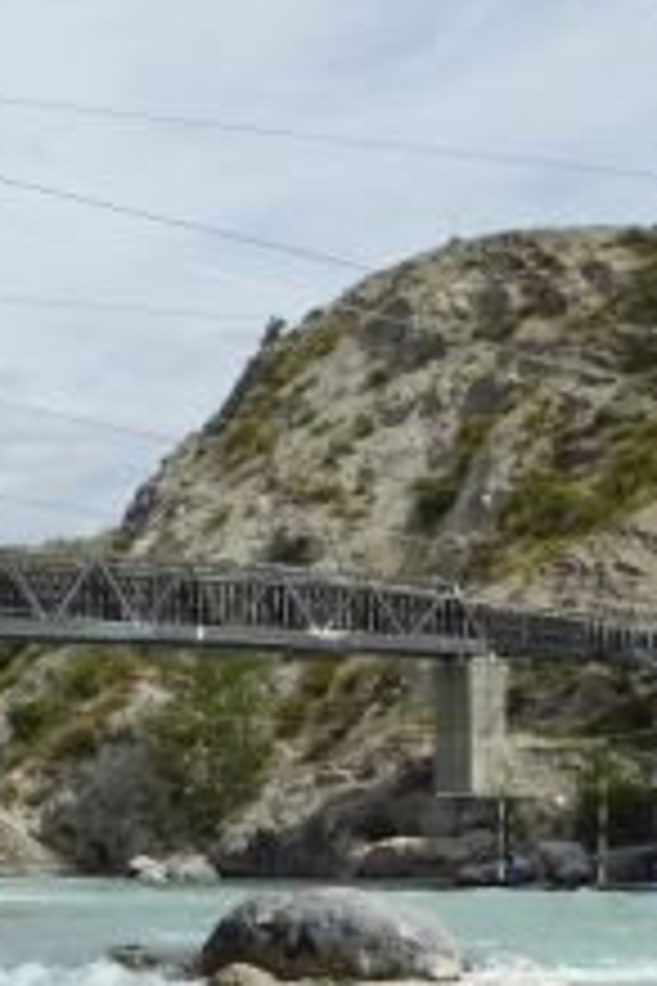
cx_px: 58
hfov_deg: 14.0
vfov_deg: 20.3
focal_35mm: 97
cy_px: 1004
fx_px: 2655
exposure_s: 1/1300
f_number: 3.6
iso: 100
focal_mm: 5.8
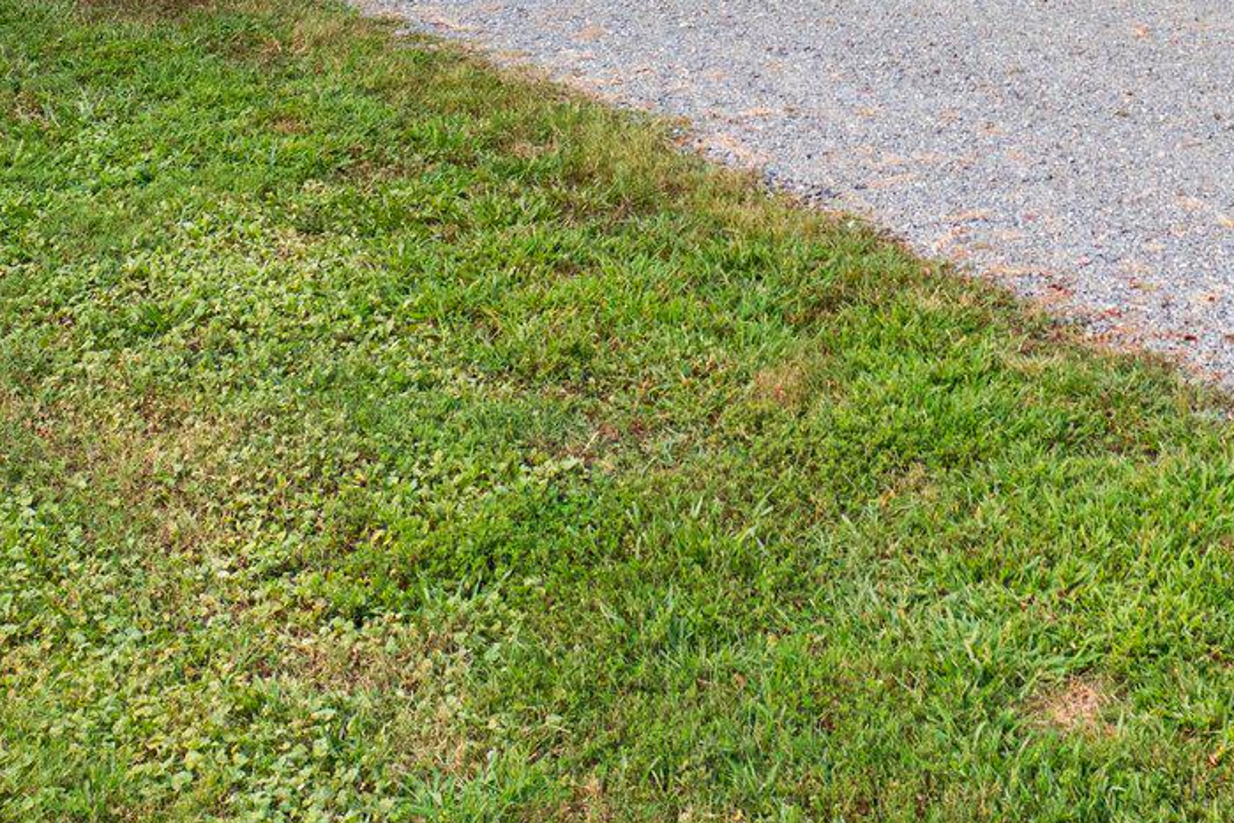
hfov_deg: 24.4
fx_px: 2811
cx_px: 987
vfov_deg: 15.6
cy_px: -332
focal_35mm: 82
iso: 200
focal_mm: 10.26
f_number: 3.2
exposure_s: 1/30
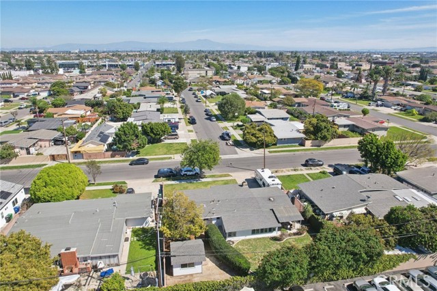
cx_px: 218
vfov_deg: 57.2
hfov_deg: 78.6
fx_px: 267
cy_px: 146
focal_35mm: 22
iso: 120
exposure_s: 1/2000
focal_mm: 8.4
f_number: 2.8
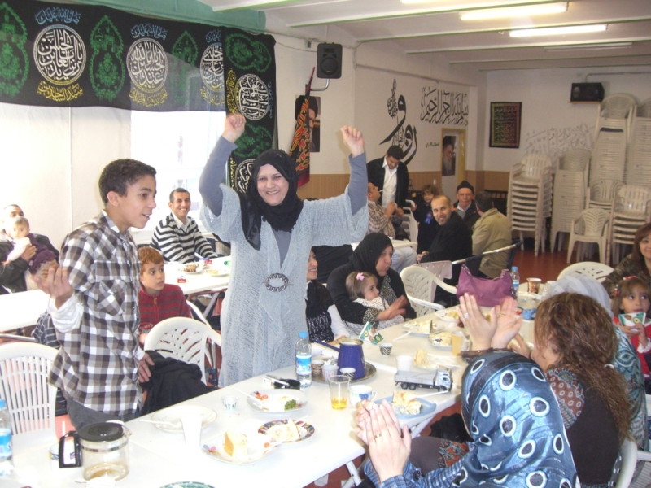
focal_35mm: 38
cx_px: 326
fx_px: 715
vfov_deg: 37.7
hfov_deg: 49.0
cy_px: 244
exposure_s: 1/60
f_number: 2.7
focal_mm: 6.2
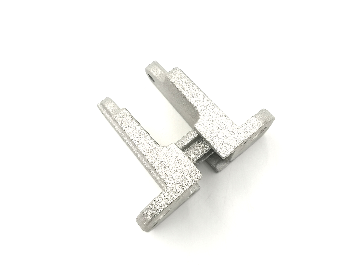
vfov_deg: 37.7
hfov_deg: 49.0
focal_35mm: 38
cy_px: 136
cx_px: 180
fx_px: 396
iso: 64
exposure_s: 1/100
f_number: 1.8
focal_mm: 5.3
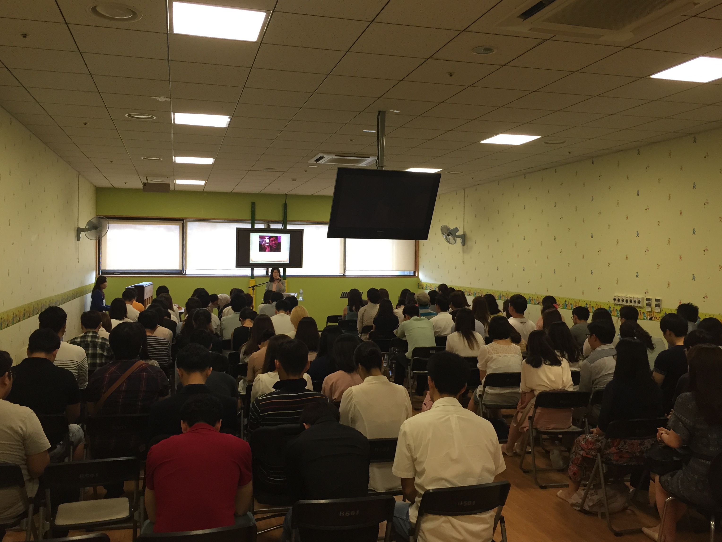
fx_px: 647
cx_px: 359
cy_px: 256
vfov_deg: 45.4
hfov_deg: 58.3
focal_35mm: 31
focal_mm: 4.15
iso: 100
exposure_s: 1/30
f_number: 2.2
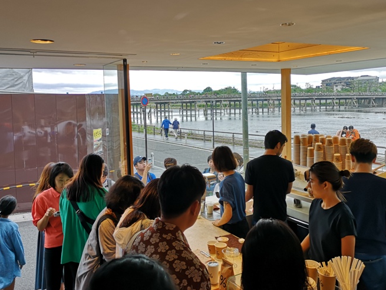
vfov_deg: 42.9
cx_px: 186
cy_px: 127
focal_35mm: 33
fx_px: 368
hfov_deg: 55.3
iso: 50
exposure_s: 1/179
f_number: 1.8
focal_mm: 3.95
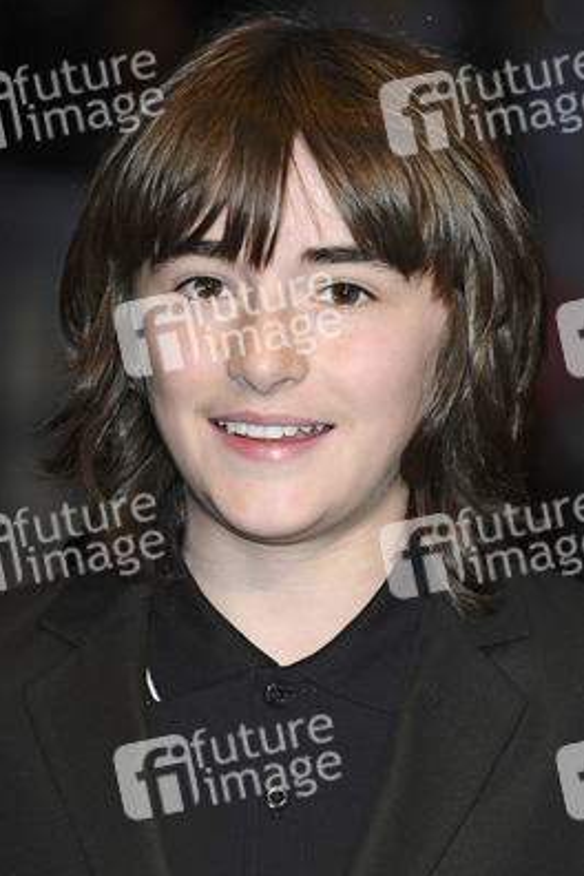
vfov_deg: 10.1
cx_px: 293
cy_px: 436
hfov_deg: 6.7
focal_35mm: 205
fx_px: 4976
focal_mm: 135
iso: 320
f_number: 4.5
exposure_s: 1/250
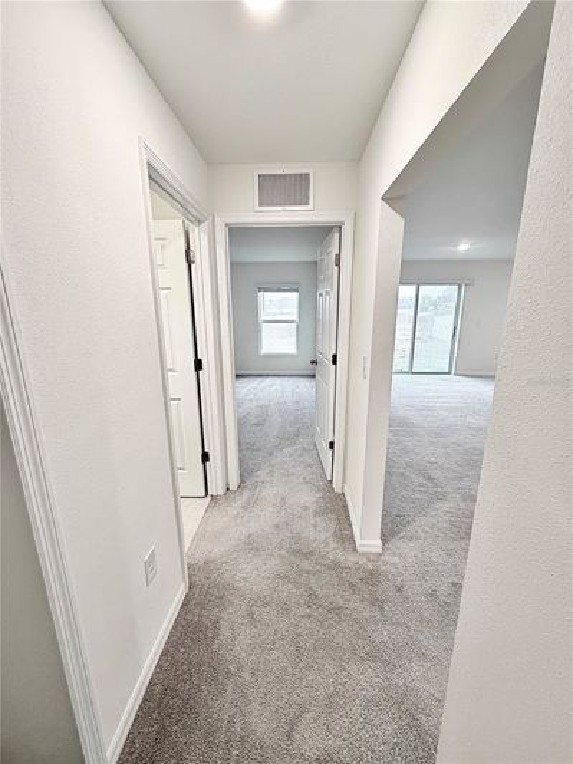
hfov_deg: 85.7
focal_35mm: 14
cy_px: 382
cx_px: 286
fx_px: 309
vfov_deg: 102.1
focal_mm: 2.22
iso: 250
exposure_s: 1/120
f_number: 2.2
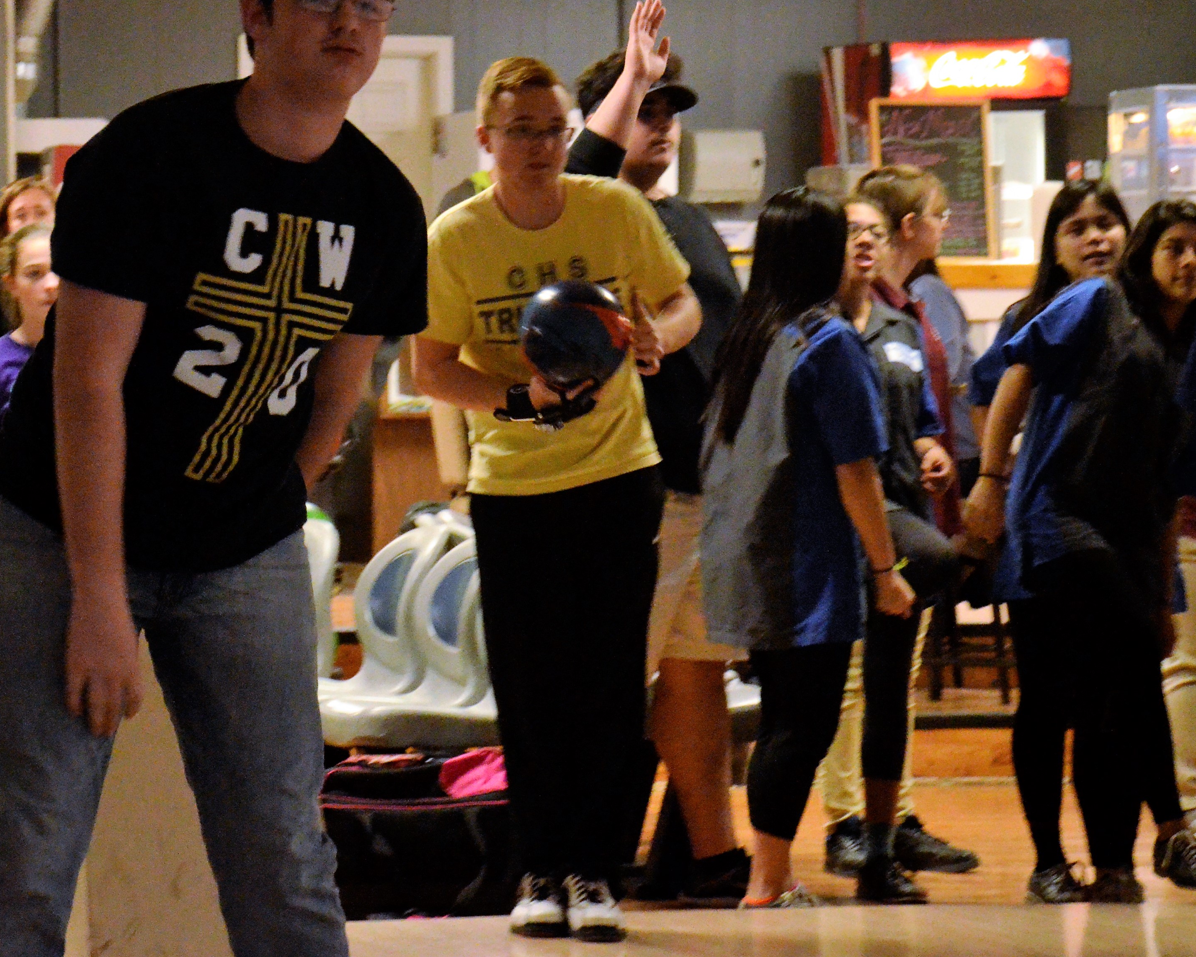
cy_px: 366
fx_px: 6436
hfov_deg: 10.6
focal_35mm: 182
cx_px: 314
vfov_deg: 8.5
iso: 4000
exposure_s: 1/60
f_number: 7.1
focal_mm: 75
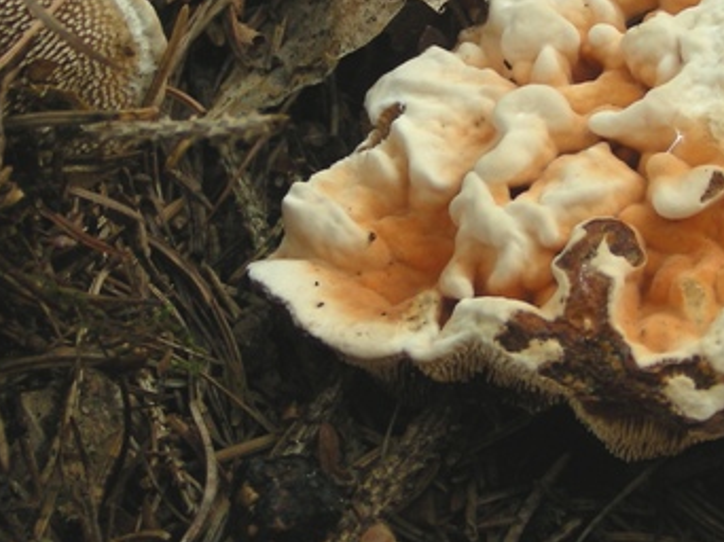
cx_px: 445
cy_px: 144
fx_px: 1860
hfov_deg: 22.0
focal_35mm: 89
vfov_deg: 16.5
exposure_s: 1/29.8
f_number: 3.5
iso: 84
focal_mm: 6.3
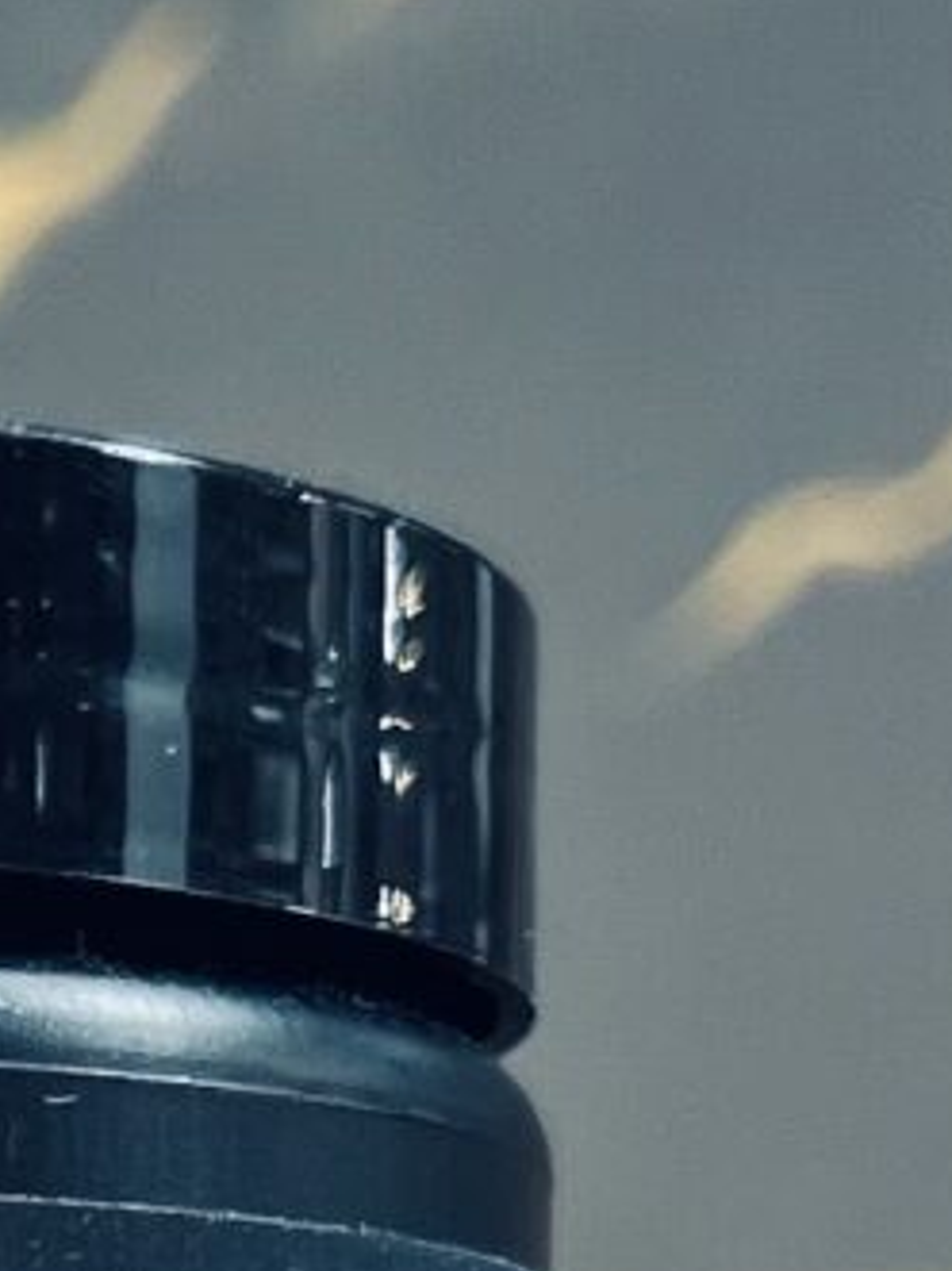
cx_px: -833
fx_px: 7375
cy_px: 2373
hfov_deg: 7.2
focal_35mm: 201
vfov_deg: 9.3
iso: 80
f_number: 1.5
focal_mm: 5.7
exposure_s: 1/100
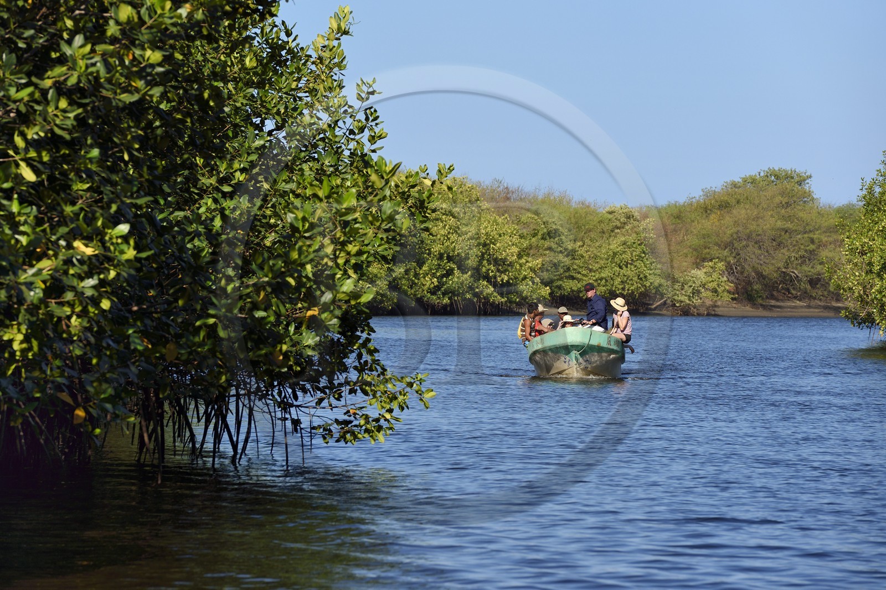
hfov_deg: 10.3
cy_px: 295
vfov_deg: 6.9
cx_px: 443
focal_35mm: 200
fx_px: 4921
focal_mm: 200
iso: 400
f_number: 9
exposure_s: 1/800
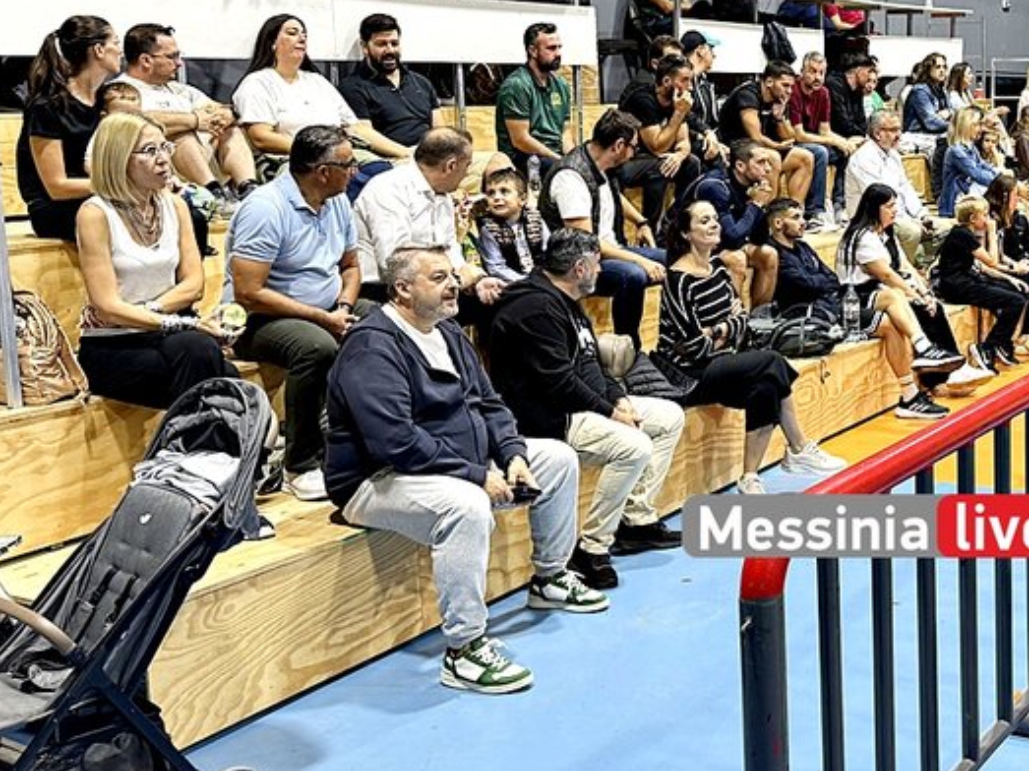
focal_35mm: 47
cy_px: 273
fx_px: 1397
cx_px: 868
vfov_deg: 30.7
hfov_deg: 38.4
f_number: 1.78
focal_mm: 6.76
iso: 160
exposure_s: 1/100
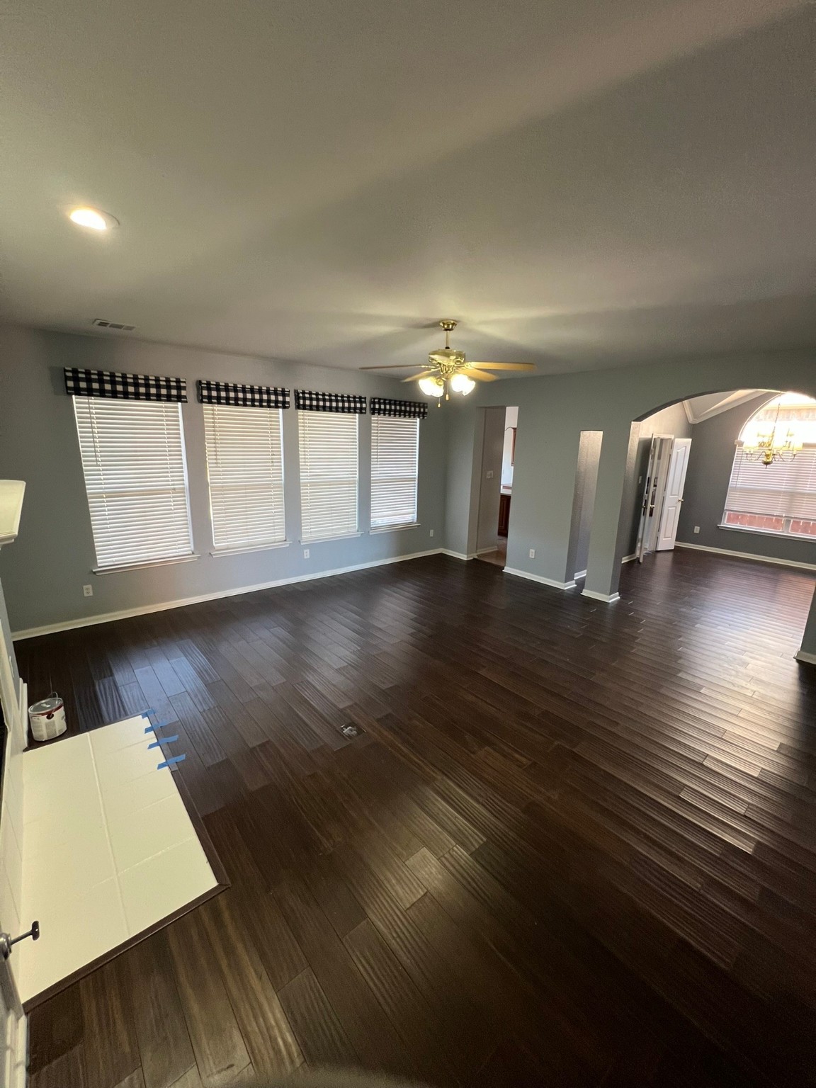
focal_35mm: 13
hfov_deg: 89.9
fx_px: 409
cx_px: 408
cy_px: 544
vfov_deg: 106.2
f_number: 1.8
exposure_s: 1/60
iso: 250
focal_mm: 1.57
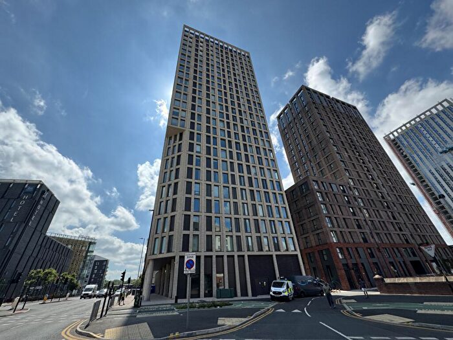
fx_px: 183
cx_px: 226
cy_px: 170
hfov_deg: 102.1
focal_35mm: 14
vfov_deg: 85.7
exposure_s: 1/2208
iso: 50
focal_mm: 2.22
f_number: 2.2
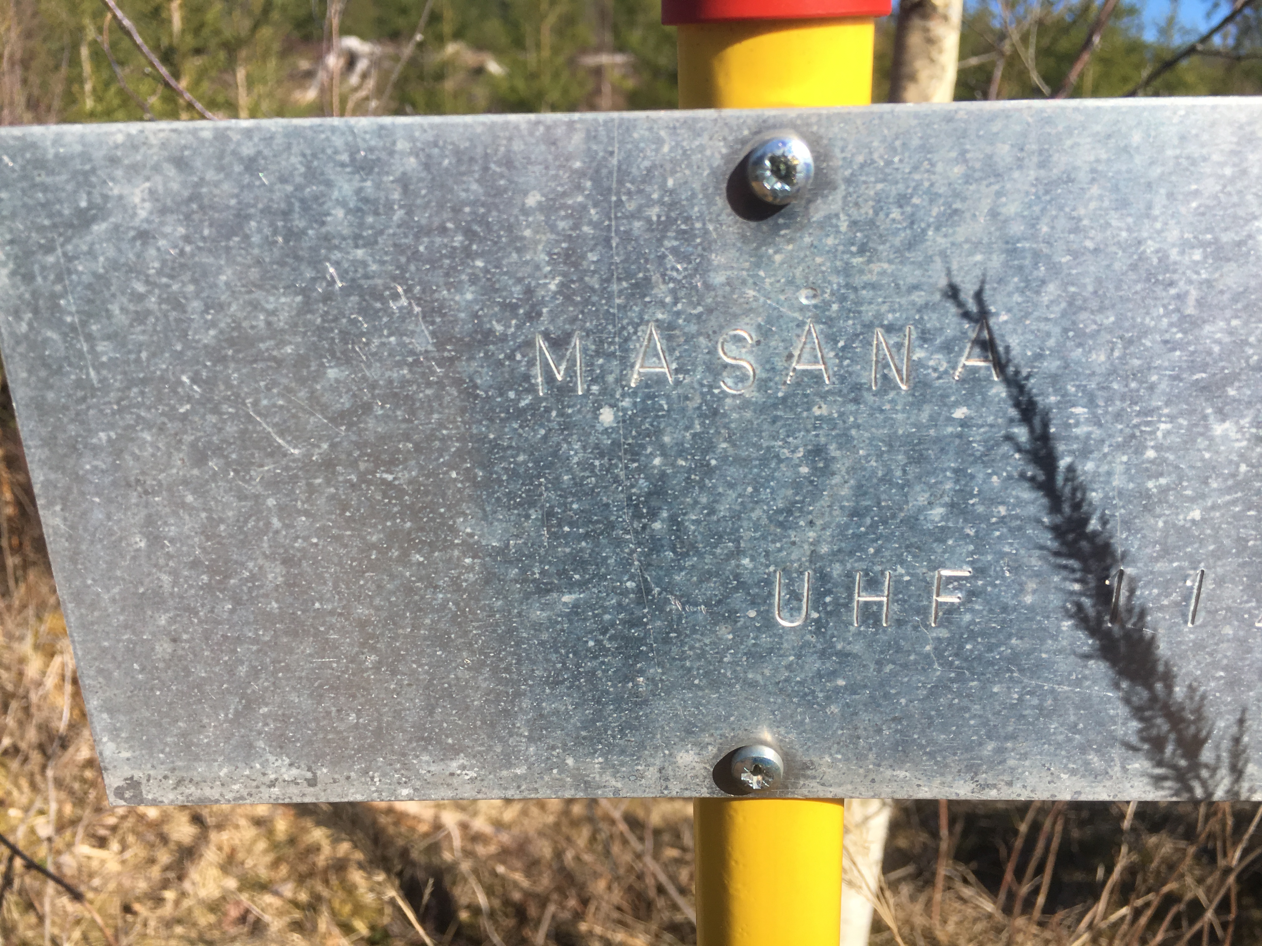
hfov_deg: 61.7
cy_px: 473
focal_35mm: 29
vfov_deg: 48.2
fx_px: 1057
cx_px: 631
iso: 25
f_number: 2.2
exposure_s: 1/1326
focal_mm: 4.15
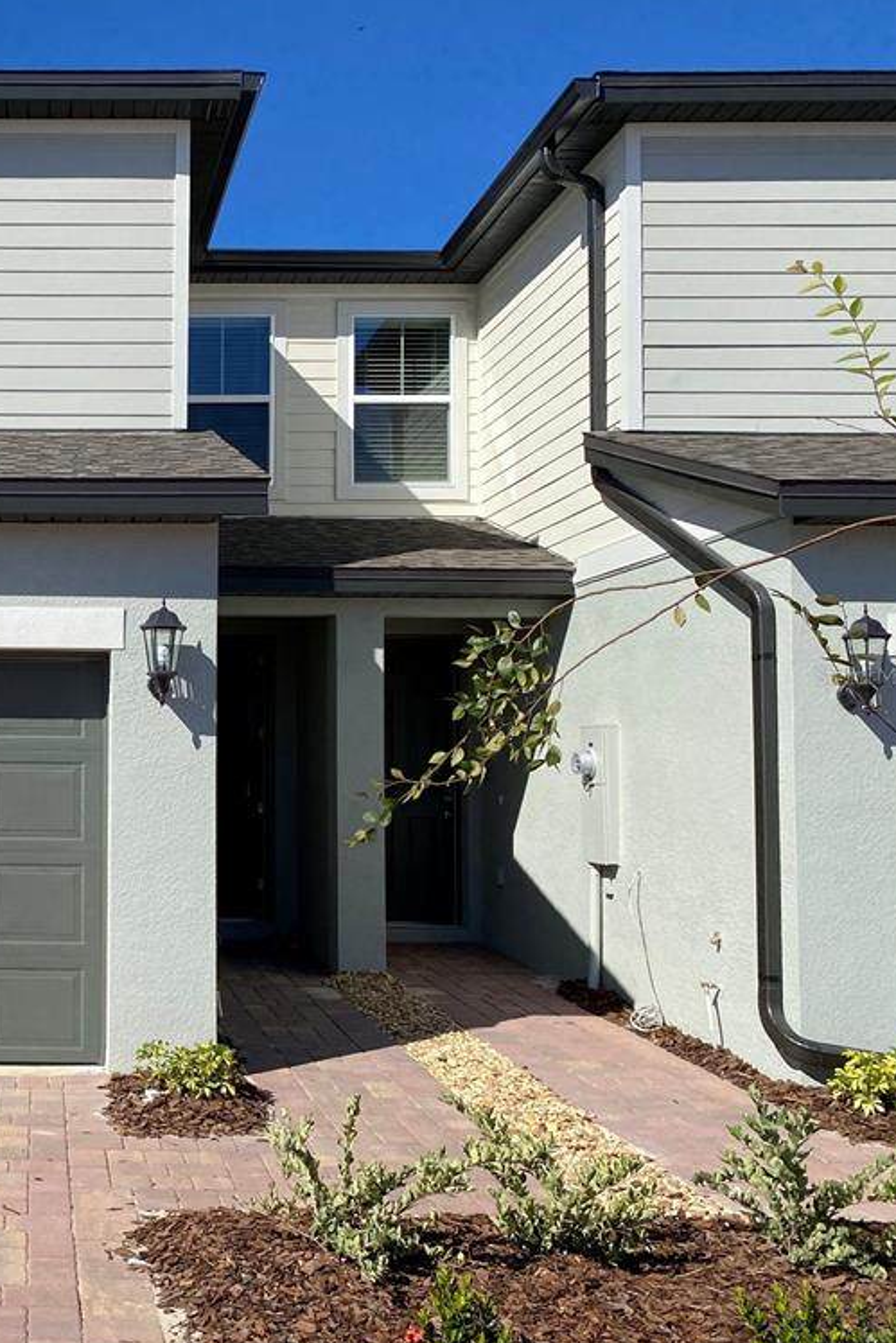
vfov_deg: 51.9
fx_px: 1381
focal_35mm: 37
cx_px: 4
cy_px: 675
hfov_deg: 33.0
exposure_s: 1/3984
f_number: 1.8
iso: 32
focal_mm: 4.25
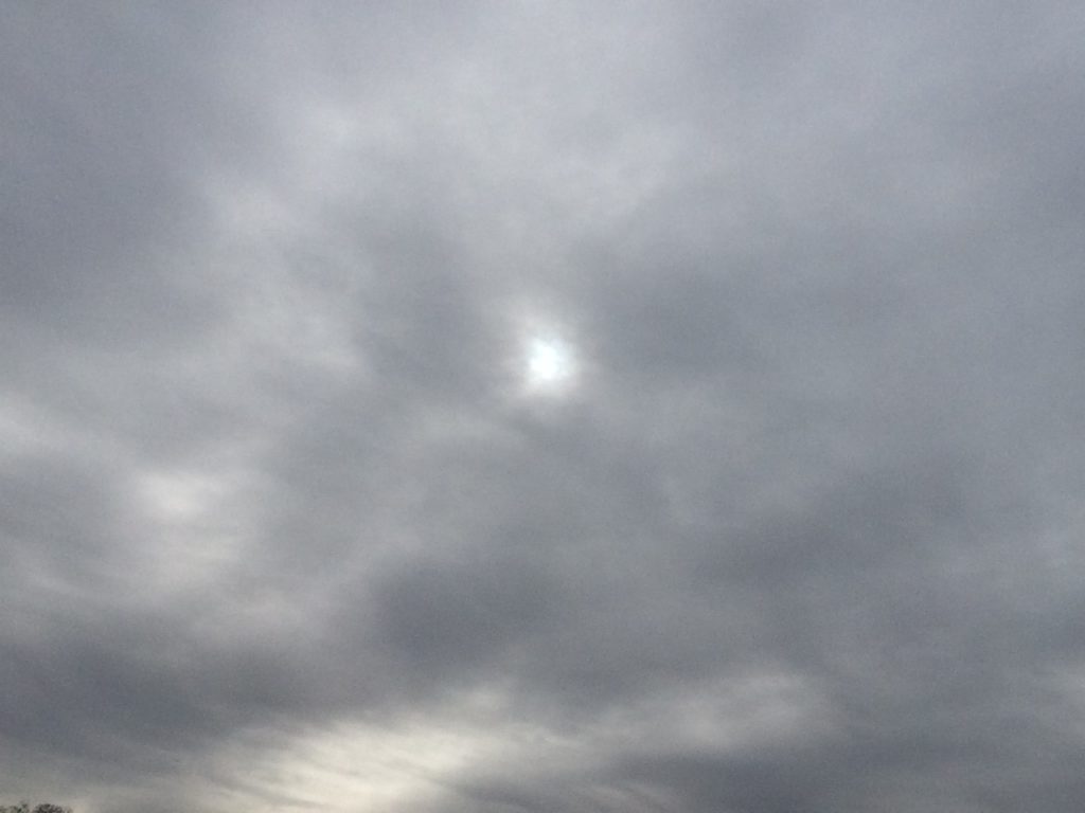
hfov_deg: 58.4
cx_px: 542
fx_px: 972
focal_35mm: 31
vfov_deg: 45.4
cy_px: 406
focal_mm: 2.15
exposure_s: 1/10753
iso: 64
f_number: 2.4
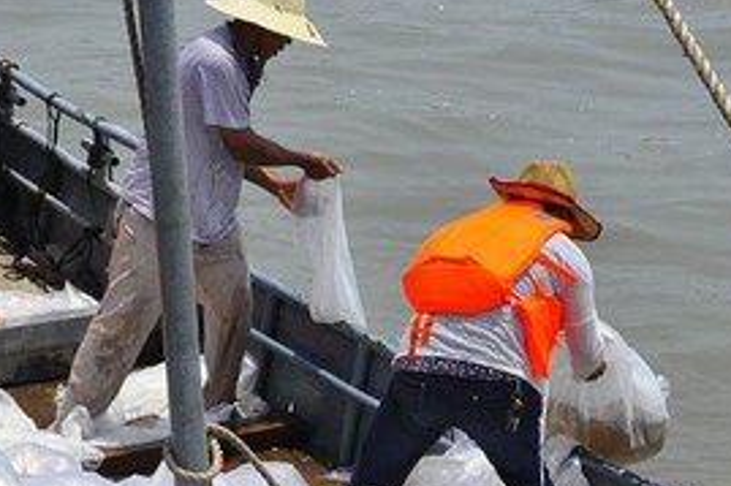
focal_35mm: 107
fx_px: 2171
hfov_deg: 19.1
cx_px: 454
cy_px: 481
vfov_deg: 12.6
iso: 1000
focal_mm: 32
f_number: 18
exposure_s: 1/1250
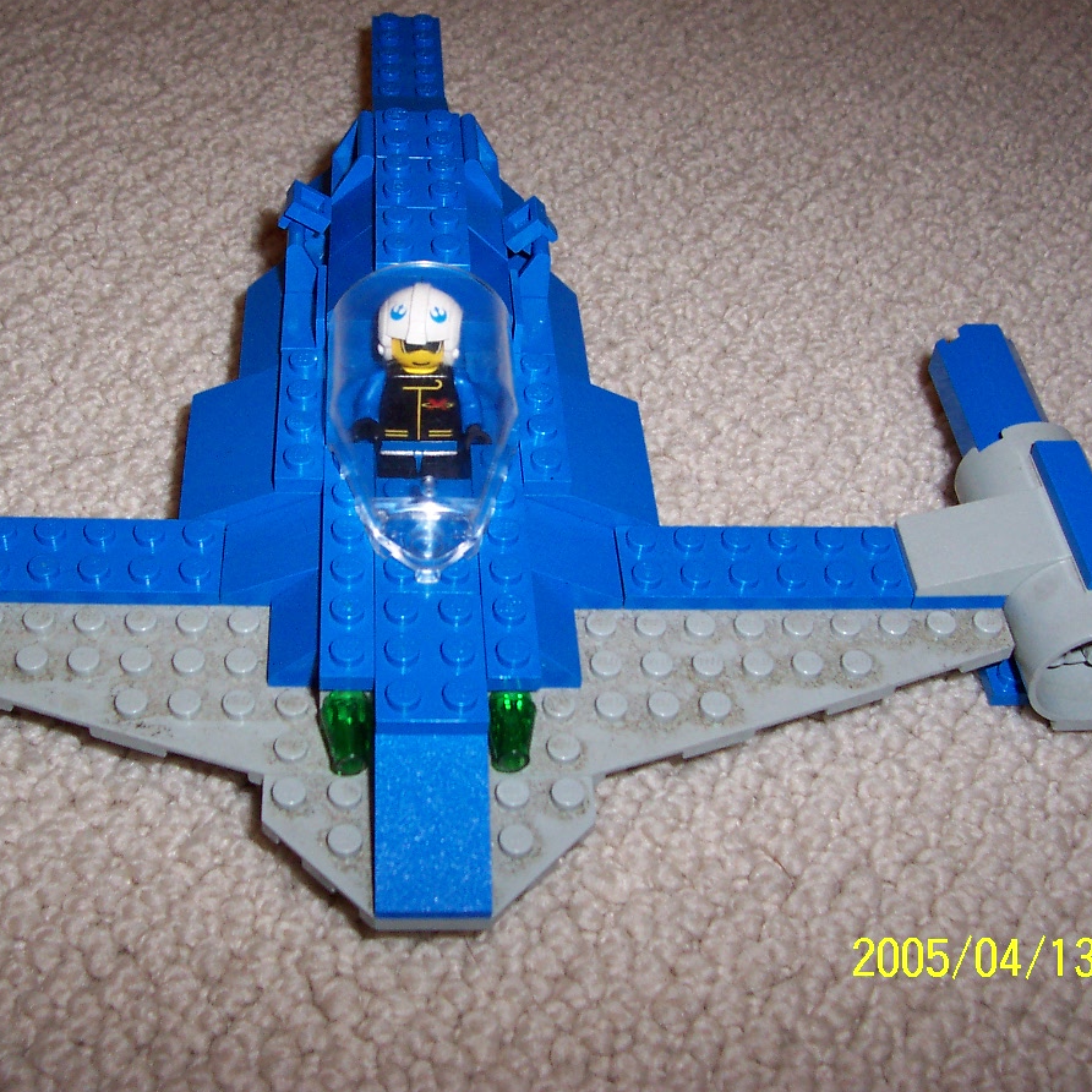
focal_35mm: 44
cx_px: 451
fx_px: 1570
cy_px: 546
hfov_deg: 38.2
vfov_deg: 38.3
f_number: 2.8
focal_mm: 5.6
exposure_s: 1/60
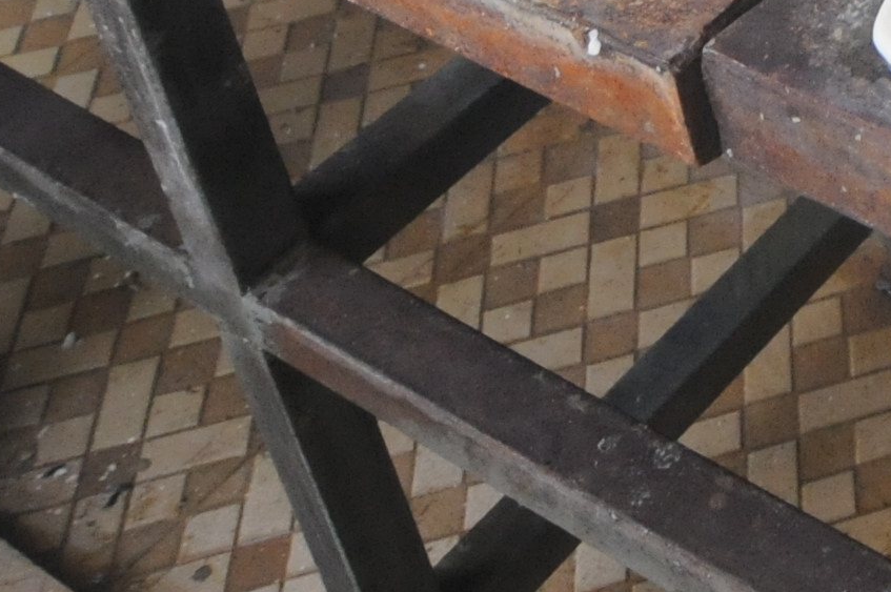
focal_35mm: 84
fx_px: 2065
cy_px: -753
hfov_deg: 19.4
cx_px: 1523
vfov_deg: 13.0
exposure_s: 1/250
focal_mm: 11
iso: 1000
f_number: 5.6
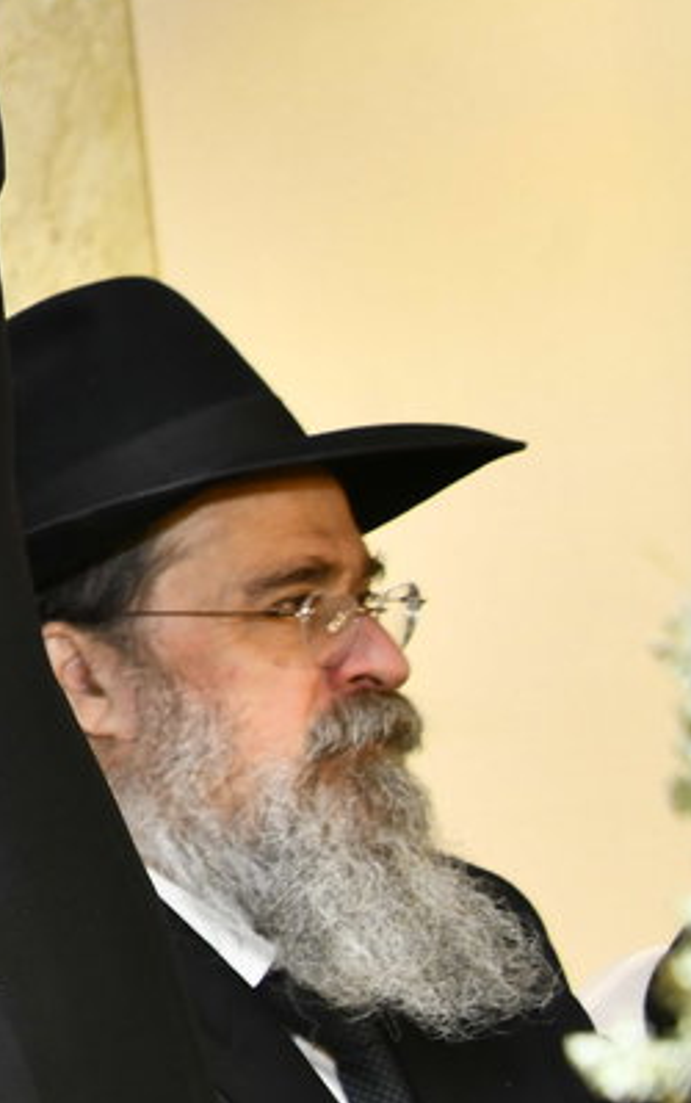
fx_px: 4512
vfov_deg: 13.7
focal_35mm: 150
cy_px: -35
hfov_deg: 7.9
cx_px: -1194
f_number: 5.6
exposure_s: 1/125
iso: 640
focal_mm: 42
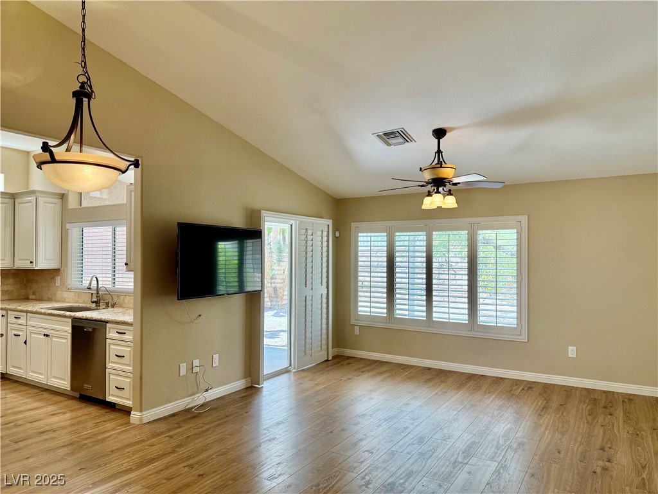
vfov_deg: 56.8
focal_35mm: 24
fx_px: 456
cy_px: 247
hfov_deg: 71.6
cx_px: 329
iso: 160
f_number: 1.78
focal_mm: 6.76
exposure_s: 1/240
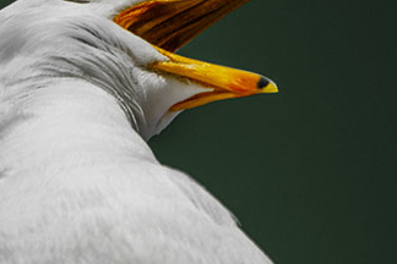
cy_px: 113
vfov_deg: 0.7
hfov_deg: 1.1
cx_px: 125
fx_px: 20411
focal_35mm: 1851
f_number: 13
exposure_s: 1/2500
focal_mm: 1200
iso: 1000
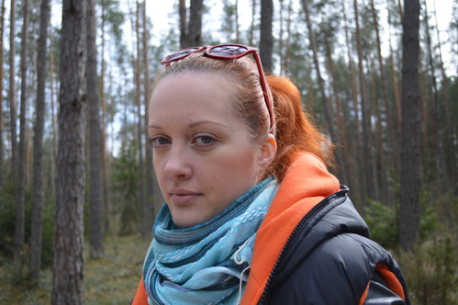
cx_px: 229
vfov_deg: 34.2
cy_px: 152
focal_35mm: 39
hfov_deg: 49.6
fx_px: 496
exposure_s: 1/200
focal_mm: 26
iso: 100
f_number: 4.2
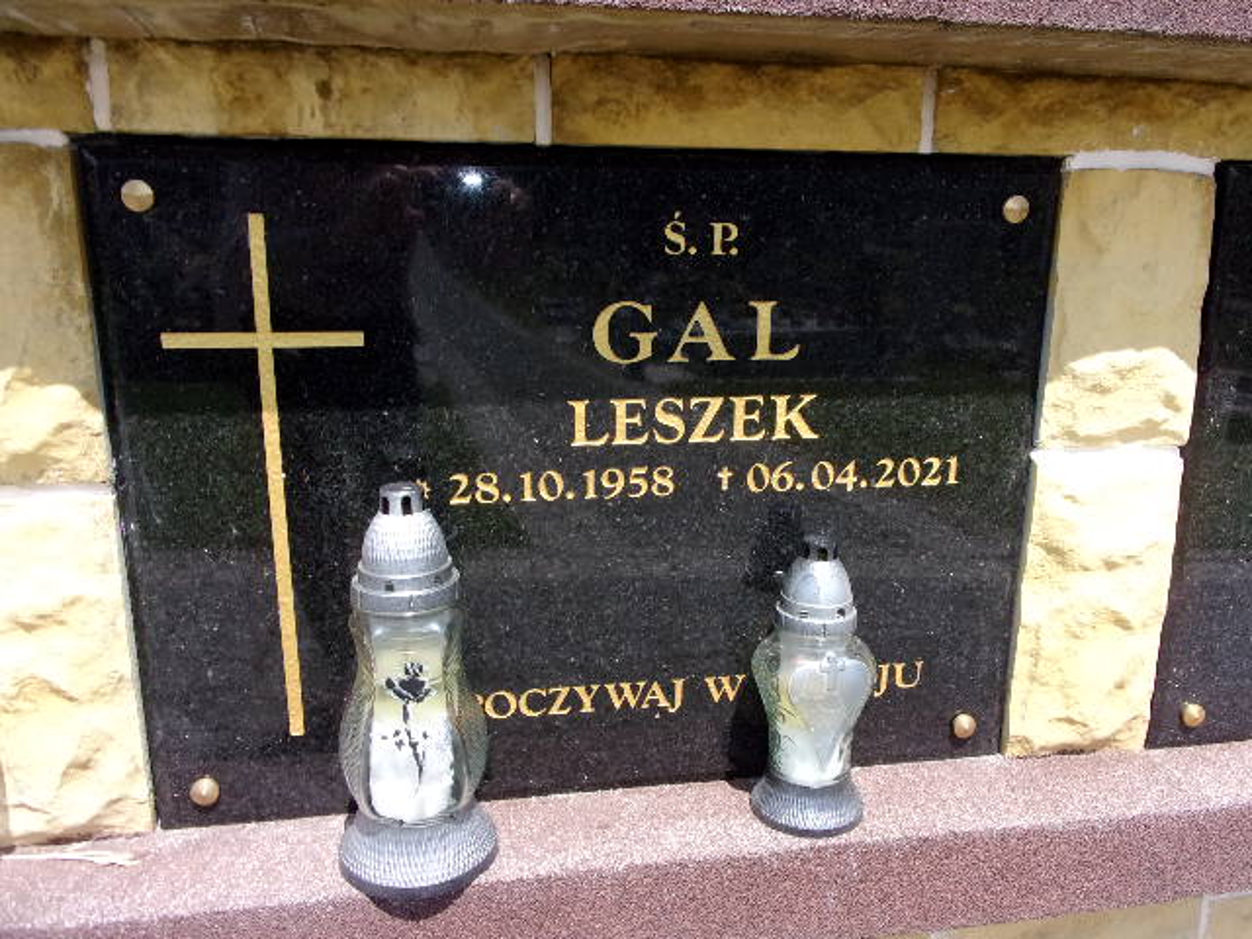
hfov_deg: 63.4
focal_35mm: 28
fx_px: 1013
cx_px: 626
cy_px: 470
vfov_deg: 49.7
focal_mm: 5.1
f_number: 10.8
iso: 200
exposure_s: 1/120
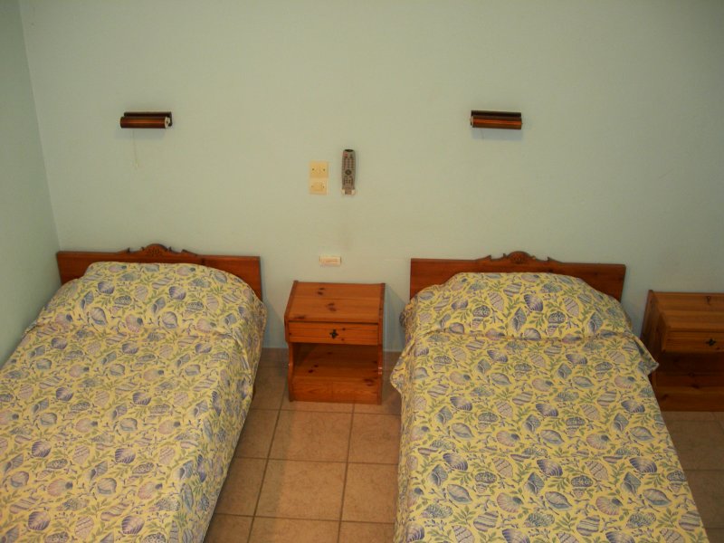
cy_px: 272
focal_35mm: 38
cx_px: 362
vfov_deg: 37.7
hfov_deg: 49.0
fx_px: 795
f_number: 2.8
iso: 200
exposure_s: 1/22
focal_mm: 7.8
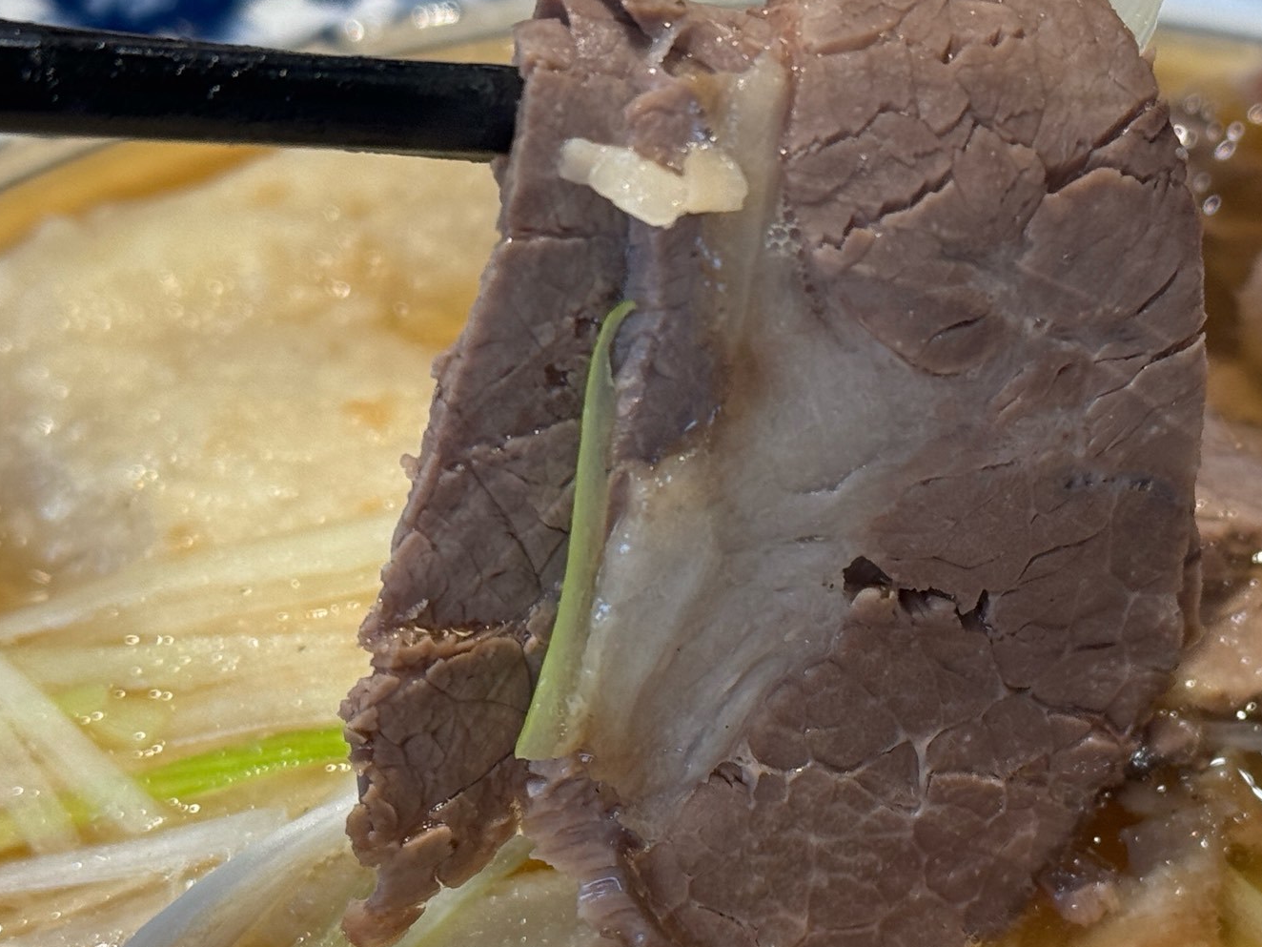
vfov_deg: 14.9
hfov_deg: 19.8
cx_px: 839
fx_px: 3609
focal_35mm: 99
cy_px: 648
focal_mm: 6.76
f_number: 1.78
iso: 64
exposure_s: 1/100
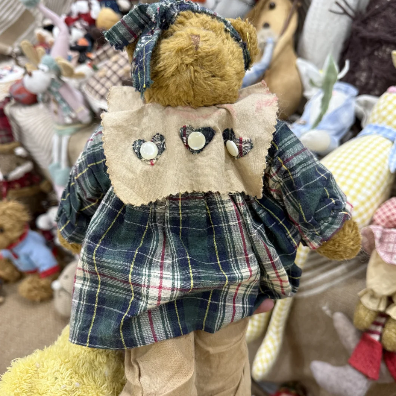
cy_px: 218
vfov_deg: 55.5
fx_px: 375
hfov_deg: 55.6
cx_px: 198
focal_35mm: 29
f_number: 1.78
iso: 320
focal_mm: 6.76
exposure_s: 1/47
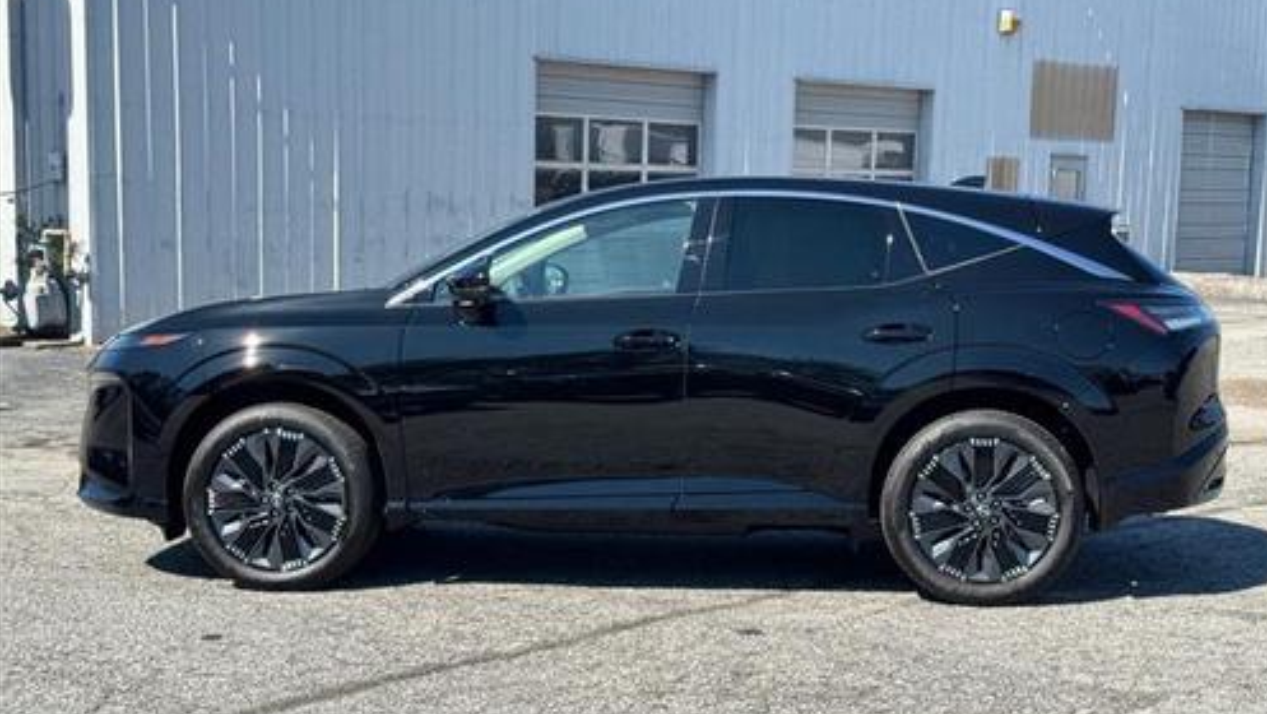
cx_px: 640
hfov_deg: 39.2
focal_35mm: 53
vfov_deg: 22.6
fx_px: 1781
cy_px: 408
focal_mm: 6.76
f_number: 1.78
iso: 64
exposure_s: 1/2833
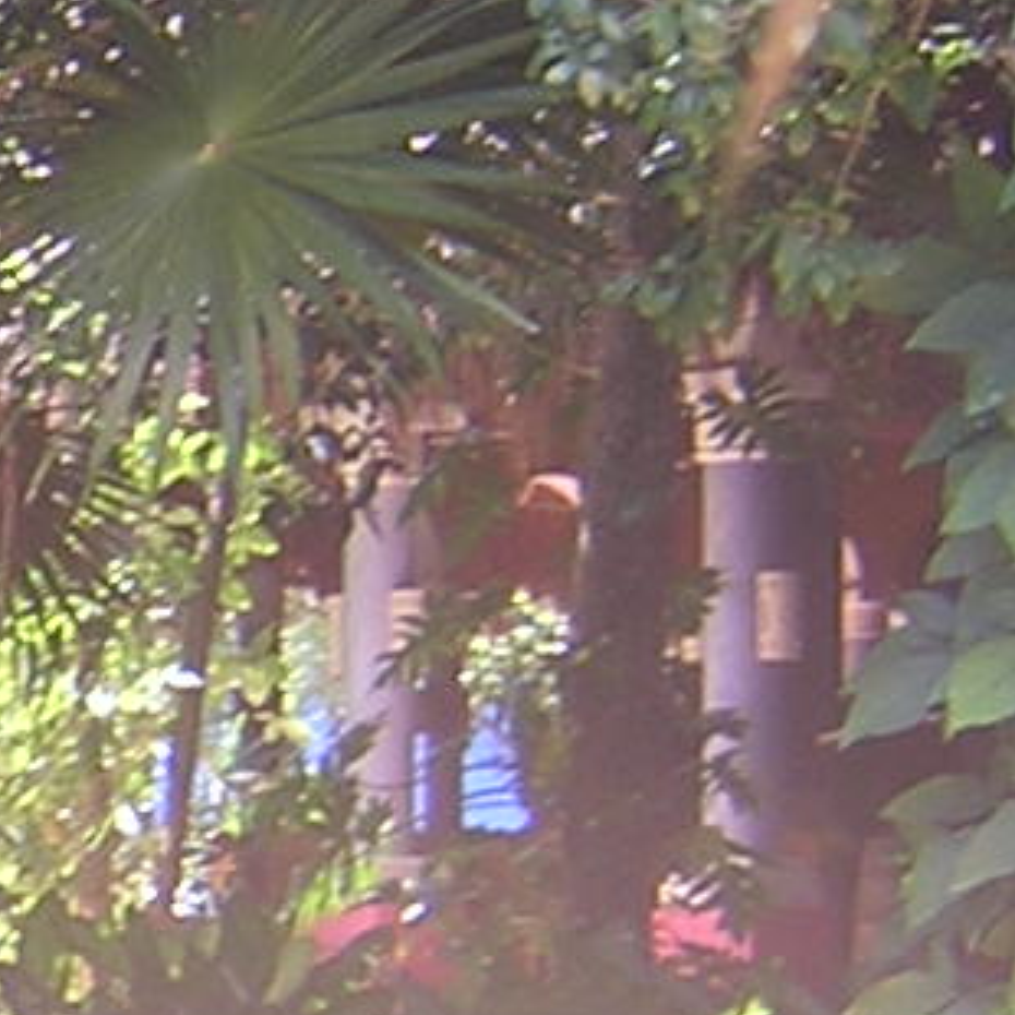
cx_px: -864
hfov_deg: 10.0
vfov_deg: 10.6
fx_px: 5440
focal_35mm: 164
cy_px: 799
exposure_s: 1/71.4
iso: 100
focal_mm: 4.7
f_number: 2.6
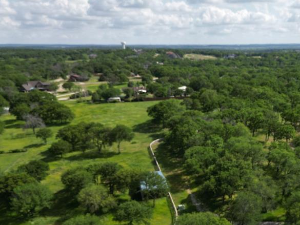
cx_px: 205
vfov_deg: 33.8
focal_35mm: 42
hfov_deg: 44.0
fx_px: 364
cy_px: 161
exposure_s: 1/3000
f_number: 1.7
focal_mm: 6.72
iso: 110
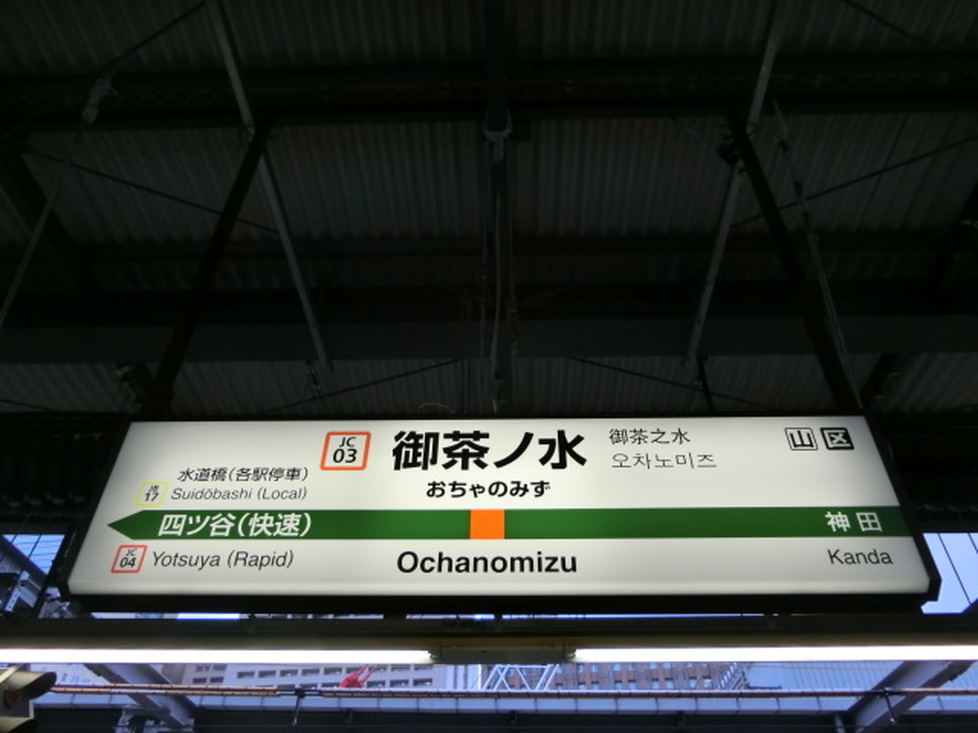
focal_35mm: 25
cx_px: 489
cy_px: 366
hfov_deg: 69.4
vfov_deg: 54.9
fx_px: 706
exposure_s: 1/125
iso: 80
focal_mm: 4.5
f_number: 3.5
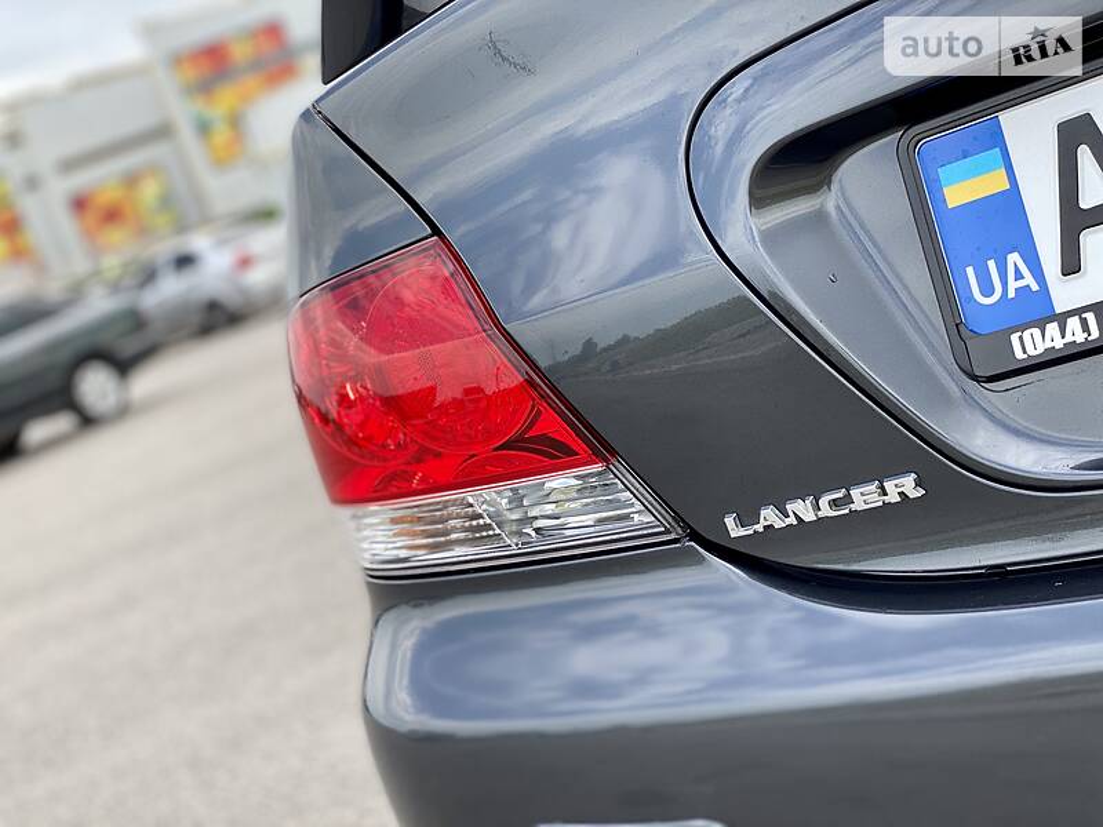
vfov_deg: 28.0
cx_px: 552
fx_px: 1657
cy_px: 414
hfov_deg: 36.8
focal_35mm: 52
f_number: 2
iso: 20
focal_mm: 6
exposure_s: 1/350
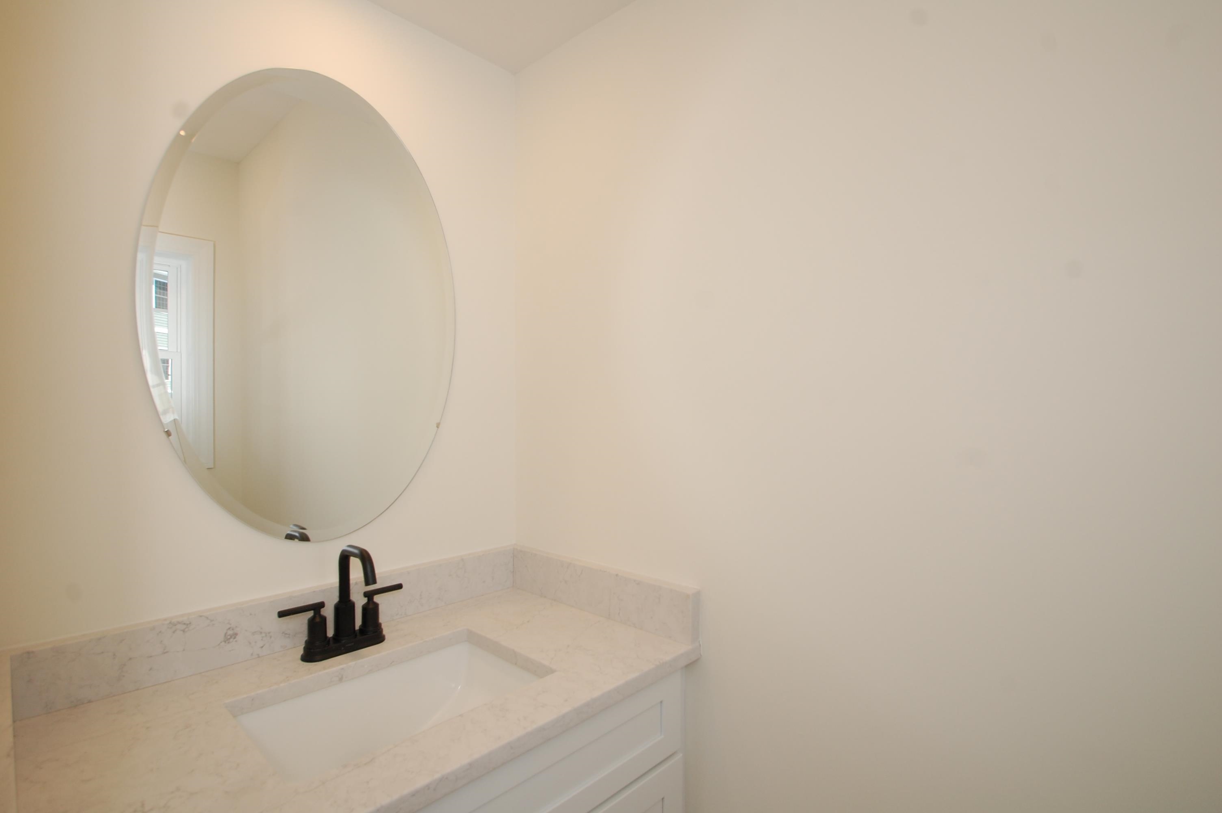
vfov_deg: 69.6
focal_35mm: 17
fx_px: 585
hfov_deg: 92.5
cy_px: 406
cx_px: 611
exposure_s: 1/125
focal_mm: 11.5
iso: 400
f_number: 5.6
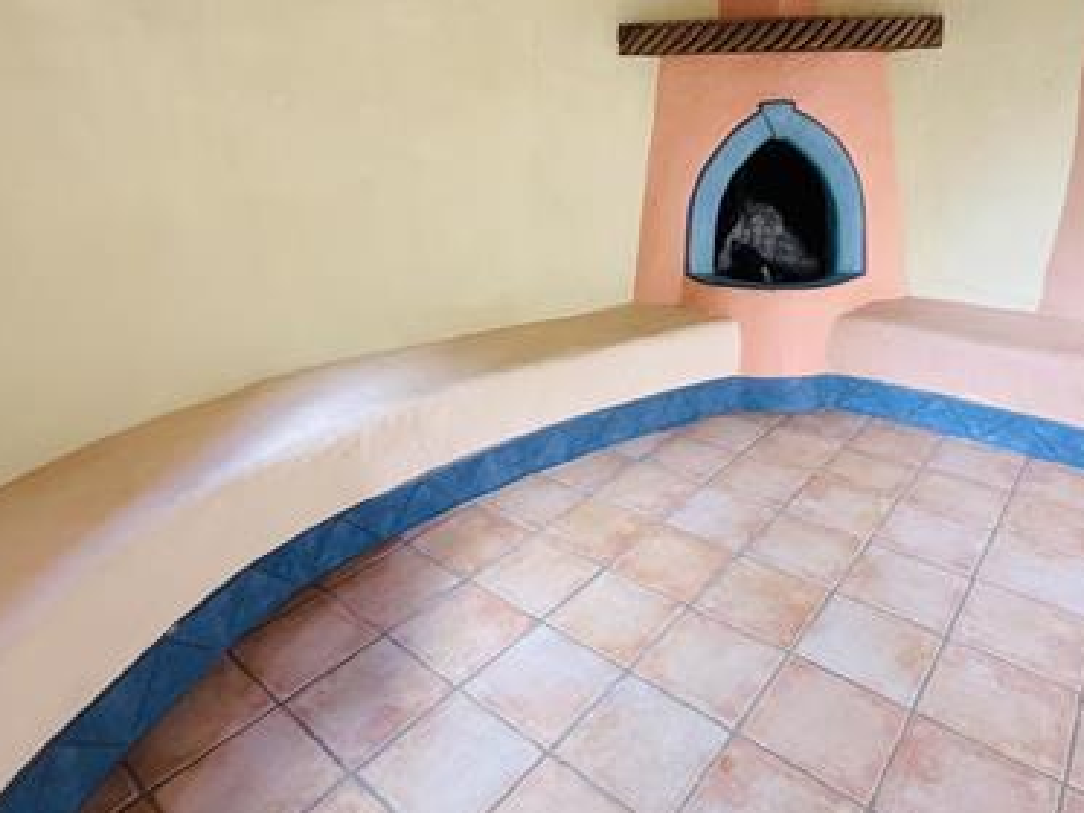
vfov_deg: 54.8
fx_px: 752
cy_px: 229
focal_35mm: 24
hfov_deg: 71.4
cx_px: 593
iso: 320
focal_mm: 2.22
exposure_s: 1/76
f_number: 2.2
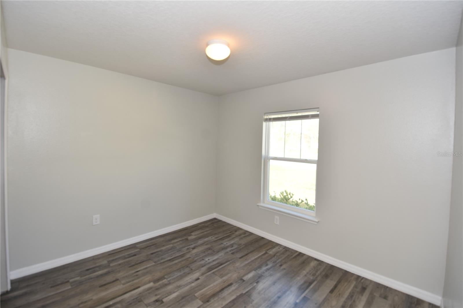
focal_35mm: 15
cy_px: 154
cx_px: 232
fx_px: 193
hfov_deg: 100.4
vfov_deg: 77.3
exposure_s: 1/80
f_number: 4.5
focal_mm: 10
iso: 200
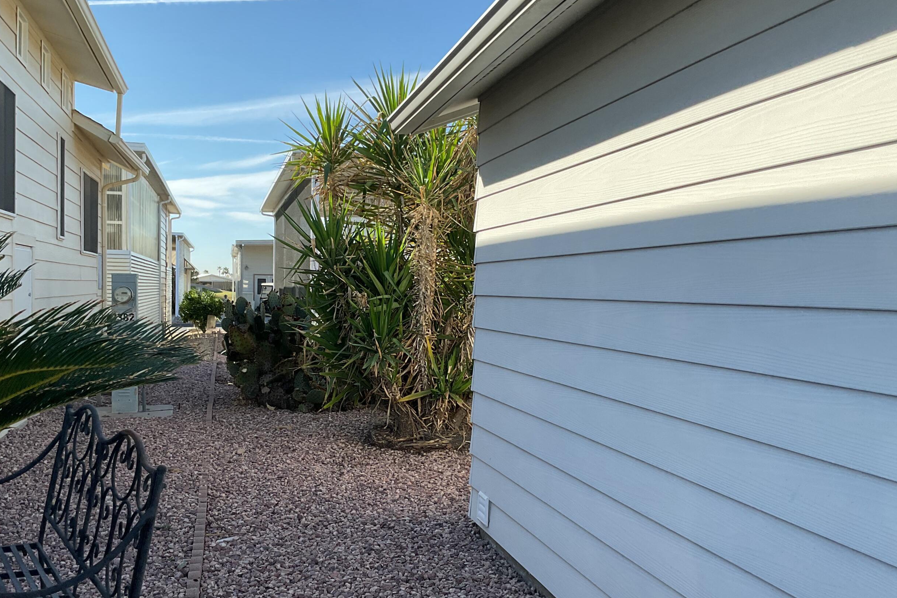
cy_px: 324
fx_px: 922
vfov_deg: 35.9
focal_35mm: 37
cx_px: 405
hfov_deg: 51.8
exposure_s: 1/1076
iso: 16
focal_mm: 3
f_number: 1.8
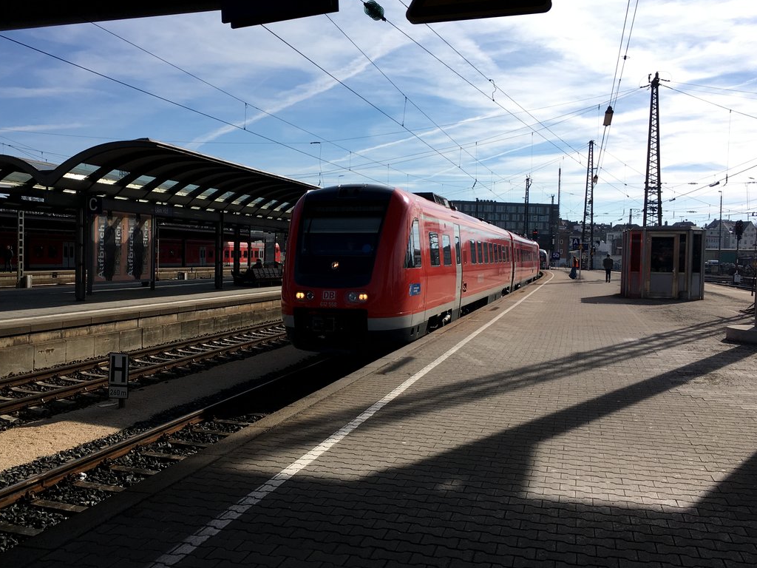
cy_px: 280
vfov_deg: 41.8
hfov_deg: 53.8
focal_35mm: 34
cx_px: 327
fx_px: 744
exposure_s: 1/2404
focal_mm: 4.15
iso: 25
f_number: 2.2
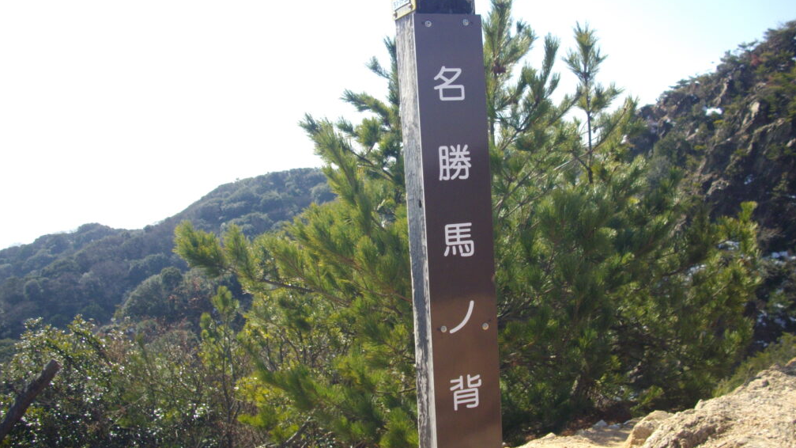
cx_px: 402
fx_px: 865
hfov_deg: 49.4
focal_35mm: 41
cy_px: 199
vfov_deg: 29.0
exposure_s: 1/200
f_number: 5.6
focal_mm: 6.2
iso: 100
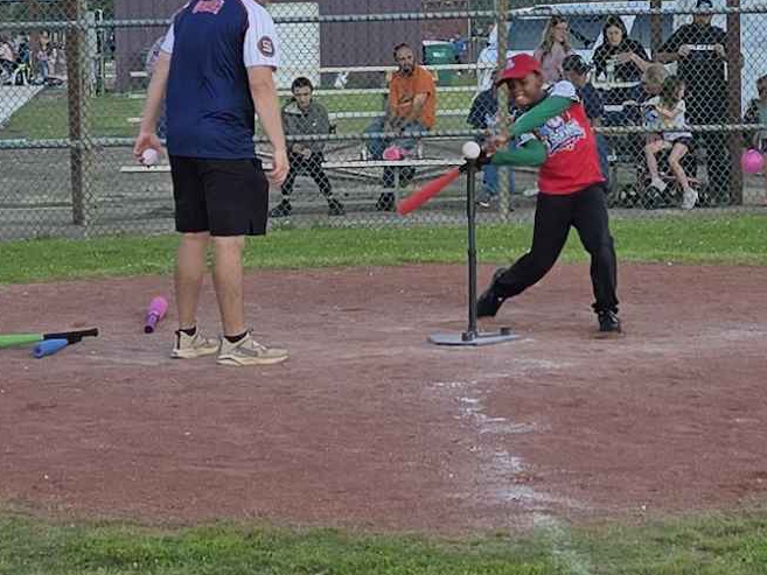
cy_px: 181
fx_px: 776
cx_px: 482
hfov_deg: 52.0
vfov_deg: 40.1
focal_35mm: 35
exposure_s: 1/952
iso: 25
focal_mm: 5.4
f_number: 1.8
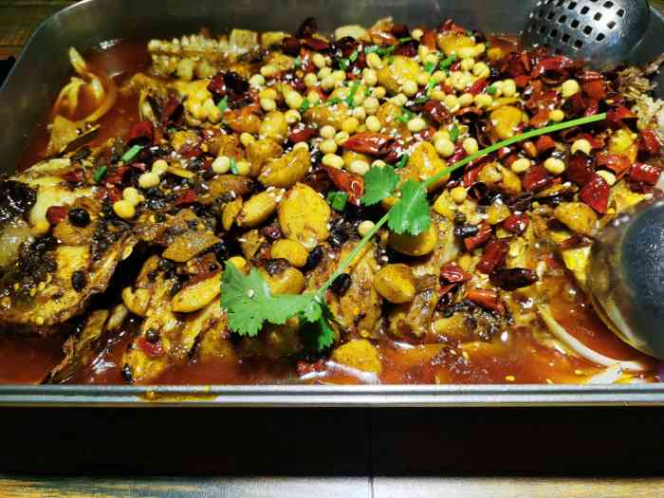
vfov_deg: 51.4
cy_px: 249
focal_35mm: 27
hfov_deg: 65.3
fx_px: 518
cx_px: 332
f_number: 1.8
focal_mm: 5.58
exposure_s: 1/137
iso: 50
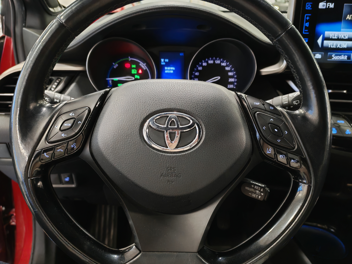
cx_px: 176
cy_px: 132
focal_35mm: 31
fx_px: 315
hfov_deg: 58.4
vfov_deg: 45.4
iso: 2000
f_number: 1.9
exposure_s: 1/50
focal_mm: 6.12
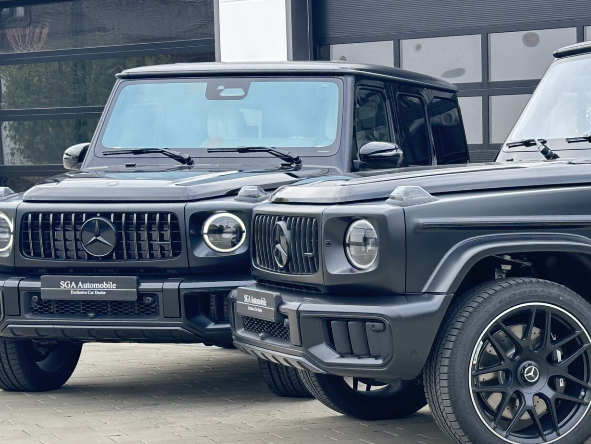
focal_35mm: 100
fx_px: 1707
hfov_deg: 19.2
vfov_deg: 14.8
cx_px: 561
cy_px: 288
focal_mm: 6.86
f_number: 1.78
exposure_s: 1/141
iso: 64
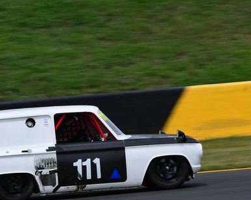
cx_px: 110
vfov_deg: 2.3
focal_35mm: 670
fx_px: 4973
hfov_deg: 2.9
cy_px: 99
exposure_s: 1/320
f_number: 13
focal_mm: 230
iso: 200
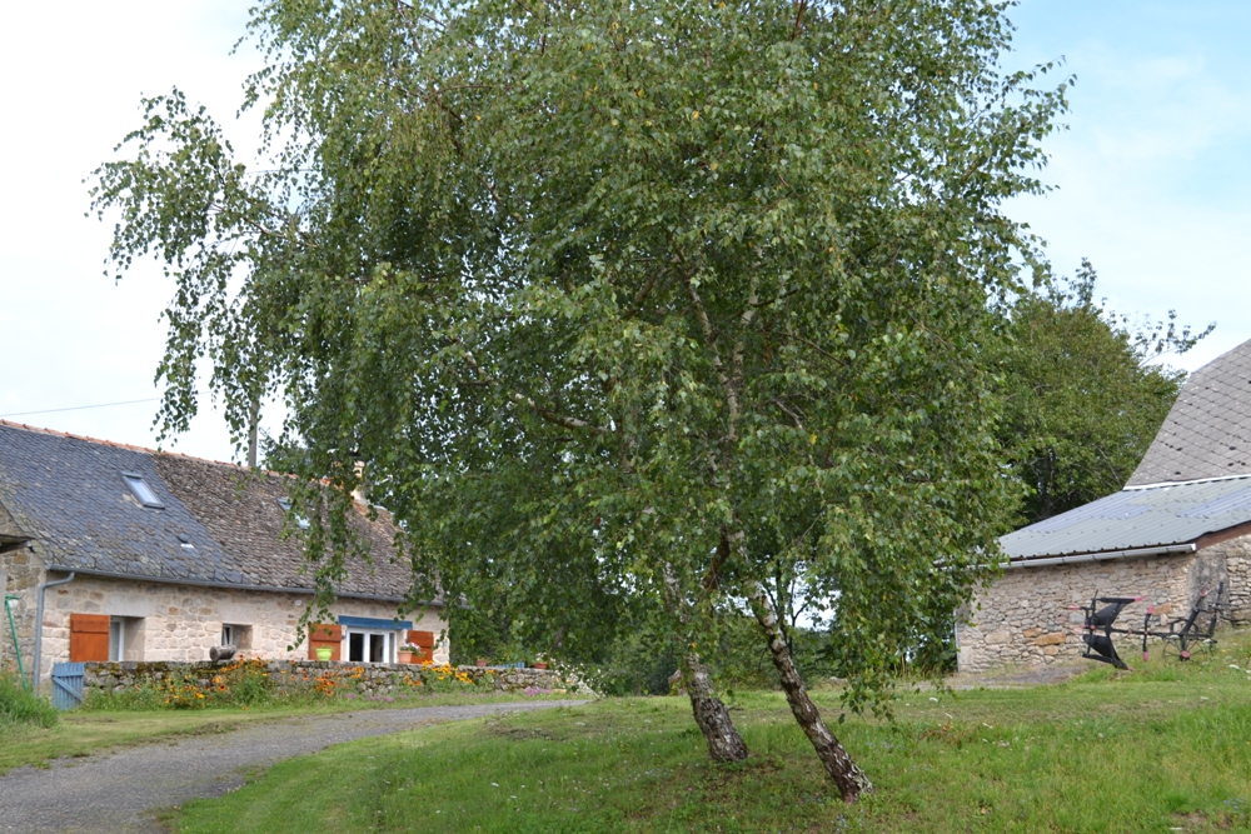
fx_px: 1668
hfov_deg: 41.1
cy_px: 417
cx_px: 626
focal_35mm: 48
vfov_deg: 28.1
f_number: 6.3
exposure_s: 1/160
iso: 100
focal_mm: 32
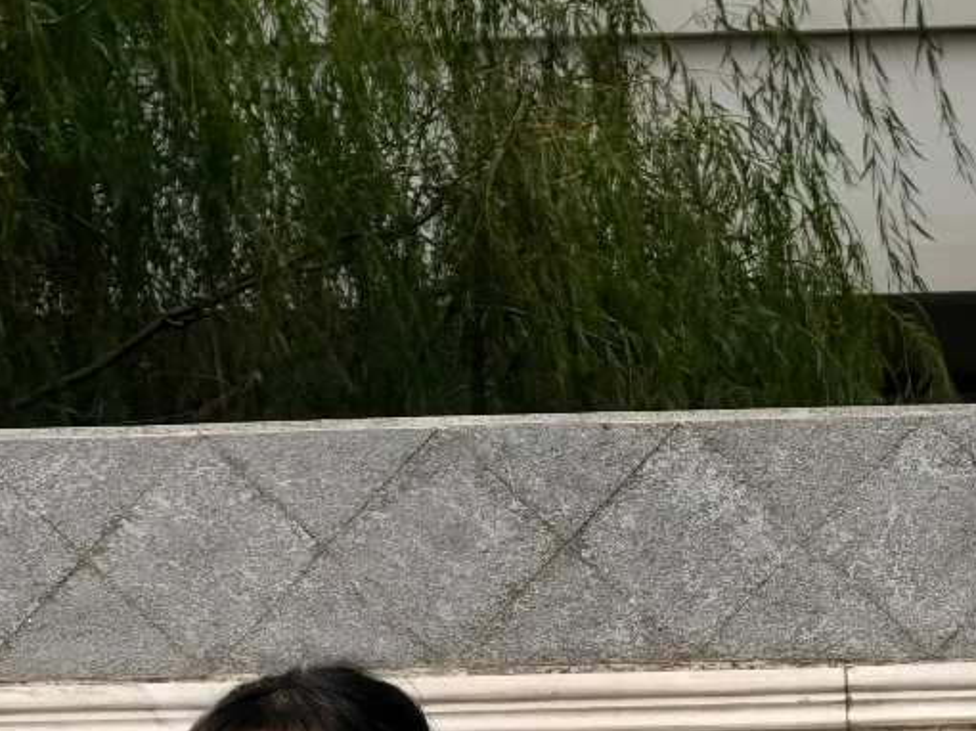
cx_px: 689
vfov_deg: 4.1
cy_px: 903
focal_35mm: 361
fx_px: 10174
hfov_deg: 5.5
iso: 50
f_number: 2.1
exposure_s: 1/2212
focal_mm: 15
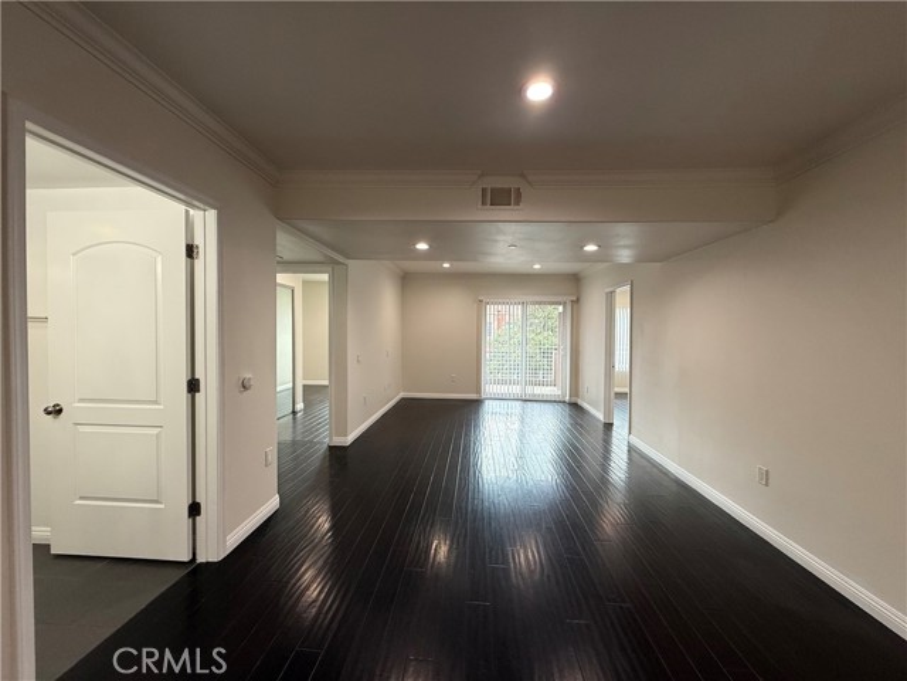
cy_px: 340
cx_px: 454
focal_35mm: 14
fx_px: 367
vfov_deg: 85.7
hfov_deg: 102.1
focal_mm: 2.22
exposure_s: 1/120
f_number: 2.2
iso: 160
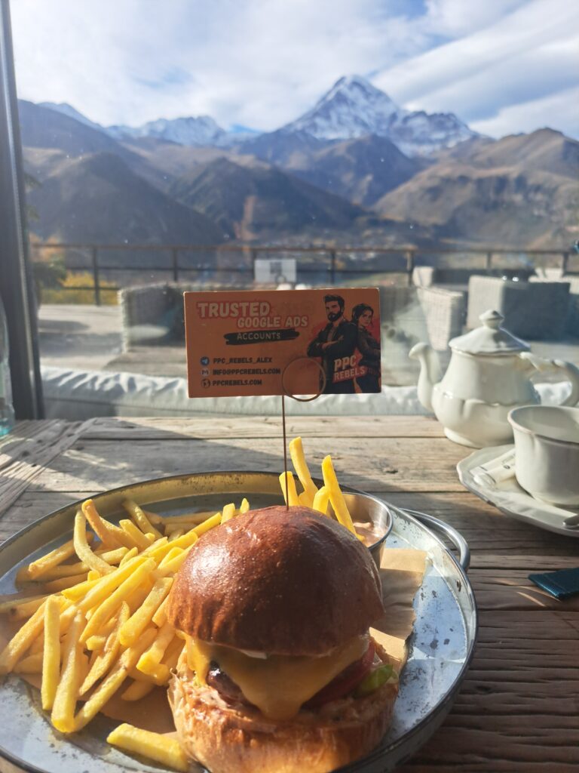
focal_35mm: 24
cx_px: 290
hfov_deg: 56.8
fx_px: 535
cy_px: 386
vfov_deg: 71.6
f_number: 1.8
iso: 50
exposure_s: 1/1178
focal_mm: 5.23
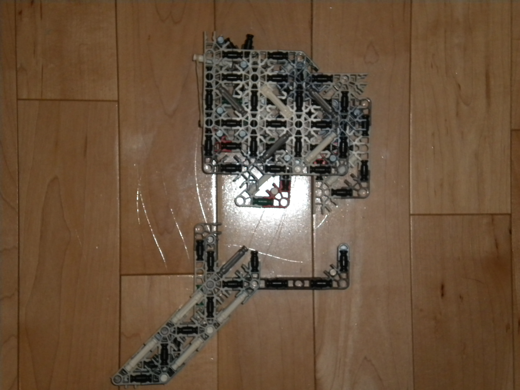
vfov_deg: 18.7
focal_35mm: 79
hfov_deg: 24.7
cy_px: 195
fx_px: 1187
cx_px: 260
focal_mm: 14.3
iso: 400
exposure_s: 1/60
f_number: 5.1
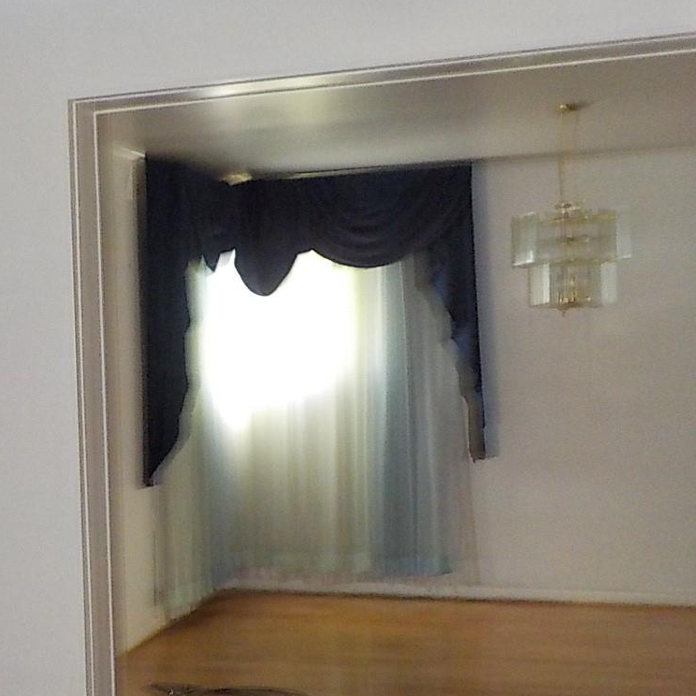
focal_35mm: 57
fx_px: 1297
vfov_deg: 30.0
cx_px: 54
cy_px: 372
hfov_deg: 28.7
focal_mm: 4.1
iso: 450
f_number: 3.3
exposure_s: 1/15
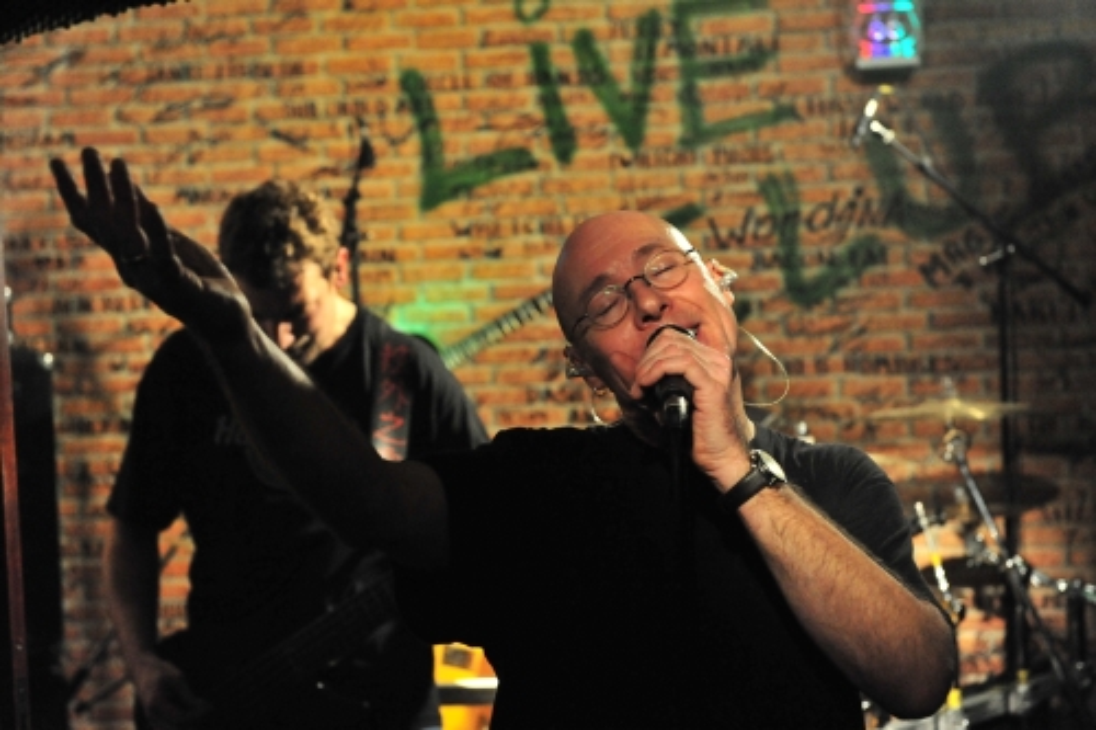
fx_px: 2130
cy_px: 365
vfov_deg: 19.4
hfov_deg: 28.9
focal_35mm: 70
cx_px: 548
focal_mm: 70
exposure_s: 1/125
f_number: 5.6
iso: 6400
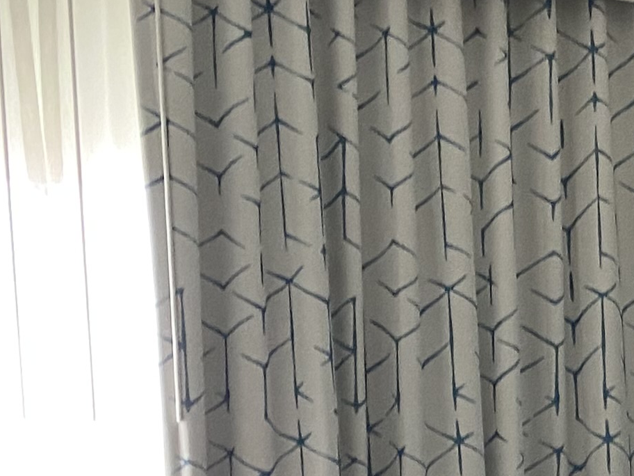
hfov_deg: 13.8
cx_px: 1365
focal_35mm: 115
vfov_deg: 12.4
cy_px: 637
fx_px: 2106
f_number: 1.8
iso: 125
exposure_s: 1/60
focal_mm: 4.25
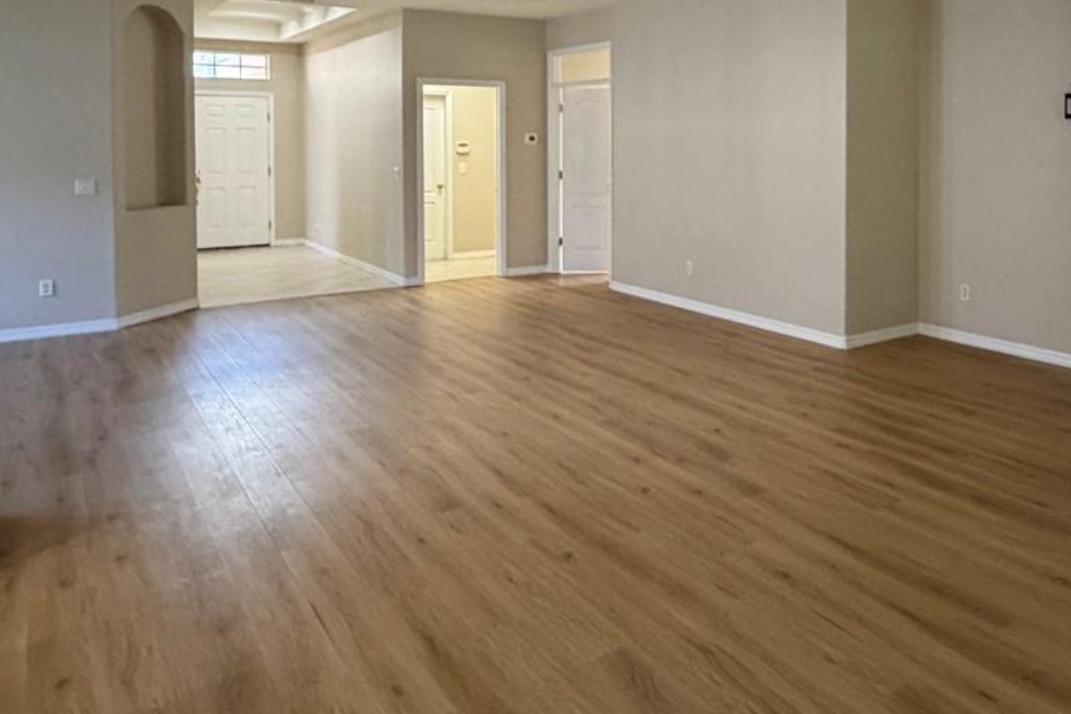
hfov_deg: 60.2
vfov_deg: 41.9
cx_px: 732
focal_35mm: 30
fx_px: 892
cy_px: 157
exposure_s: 1/60
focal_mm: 2.22
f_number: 2.2
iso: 320
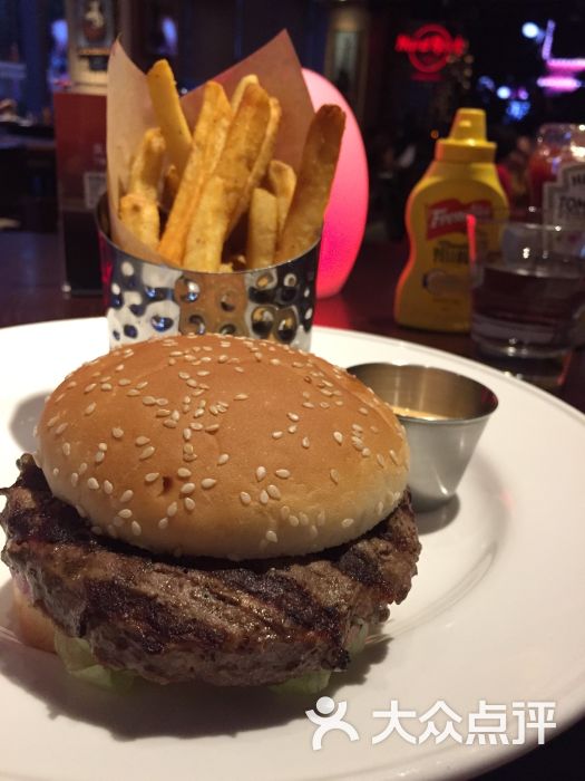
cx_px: 292
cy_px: 390
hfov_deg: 48.2
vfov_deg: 61.7
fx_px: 653
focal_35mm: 29
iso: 250
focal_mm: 4.15
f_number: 2.2
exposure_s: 1/33
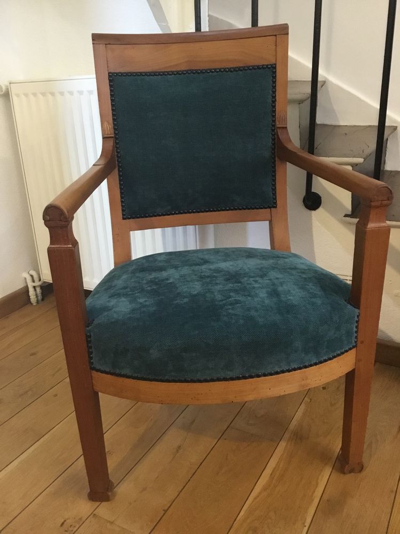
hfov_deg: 45.4
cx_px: 200
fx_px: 478
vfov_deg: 58.4
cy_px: 267
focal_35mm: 31
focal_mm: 3.3
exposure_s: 1/17
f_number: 2.4
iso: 250
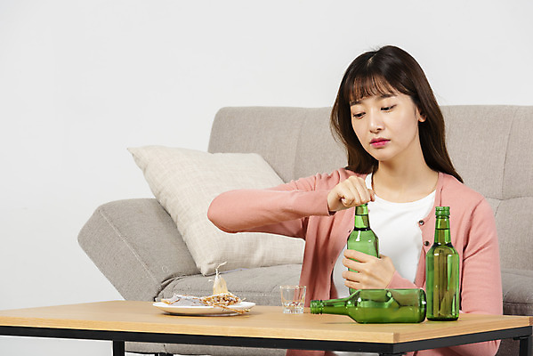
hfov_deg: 11.1
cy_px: 178
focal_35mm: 185
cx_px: 266
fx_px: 2740
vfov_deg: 7.4
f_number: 11
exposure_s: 1/125
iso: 100
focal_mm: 185
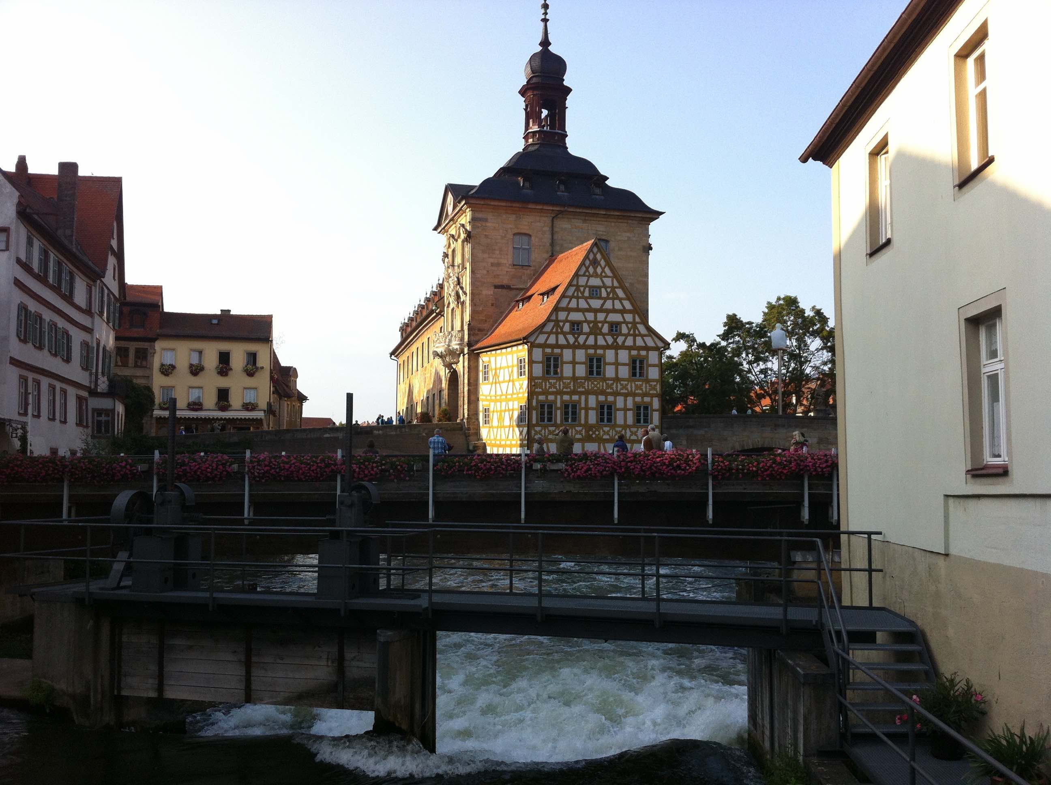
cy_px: 392
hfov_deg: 41.3
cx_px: 526
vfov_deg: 31.4
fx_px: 1395
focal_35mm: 46
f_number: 2.8
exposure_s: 1/520
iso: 80
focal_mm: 3.85
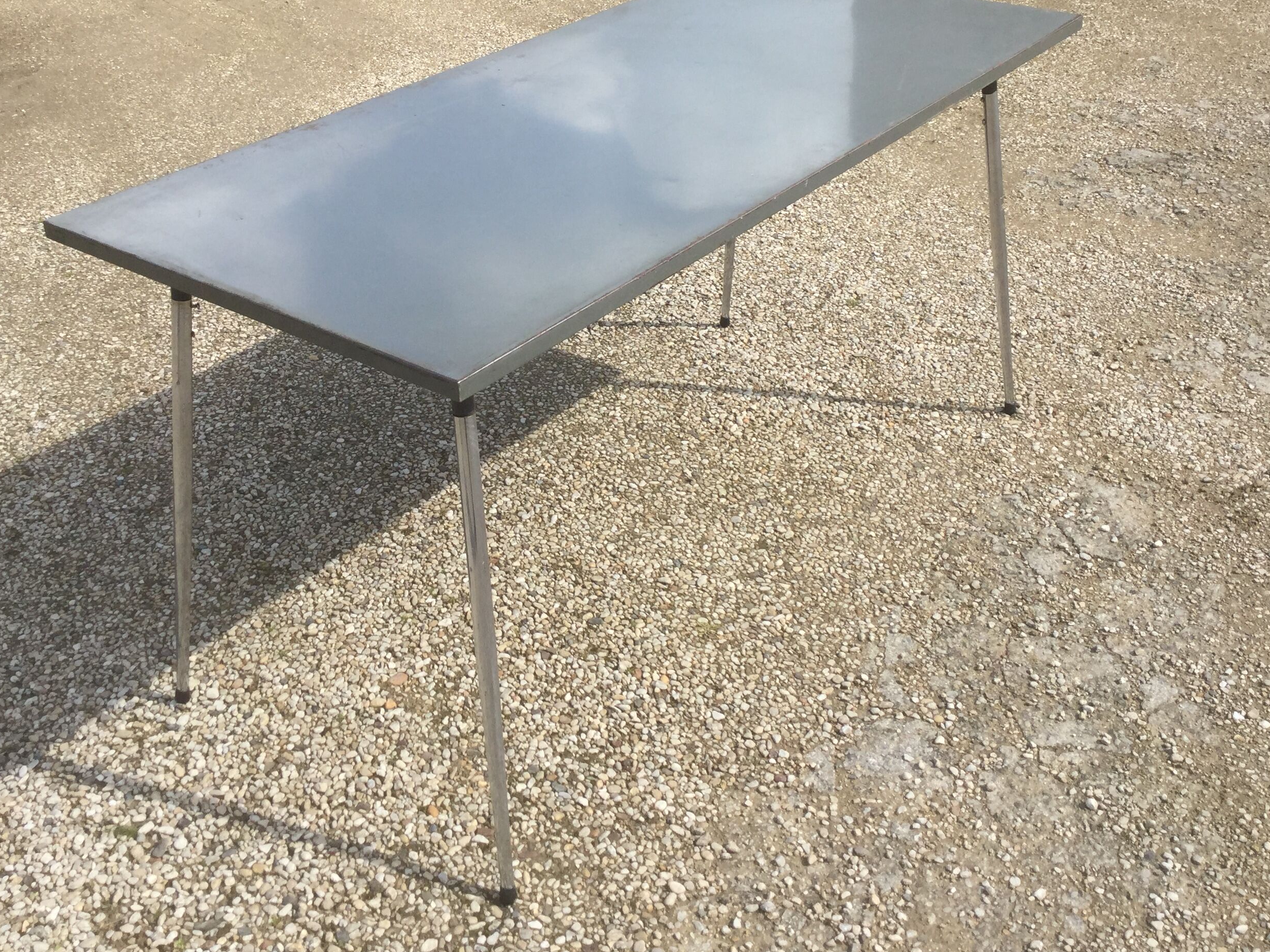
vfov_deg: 34.9
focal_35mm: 41
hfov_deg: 45.8
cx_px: 614
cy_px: 350
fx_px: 1504
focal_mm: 3.3
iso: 25
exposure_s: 1/754
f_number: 2.4
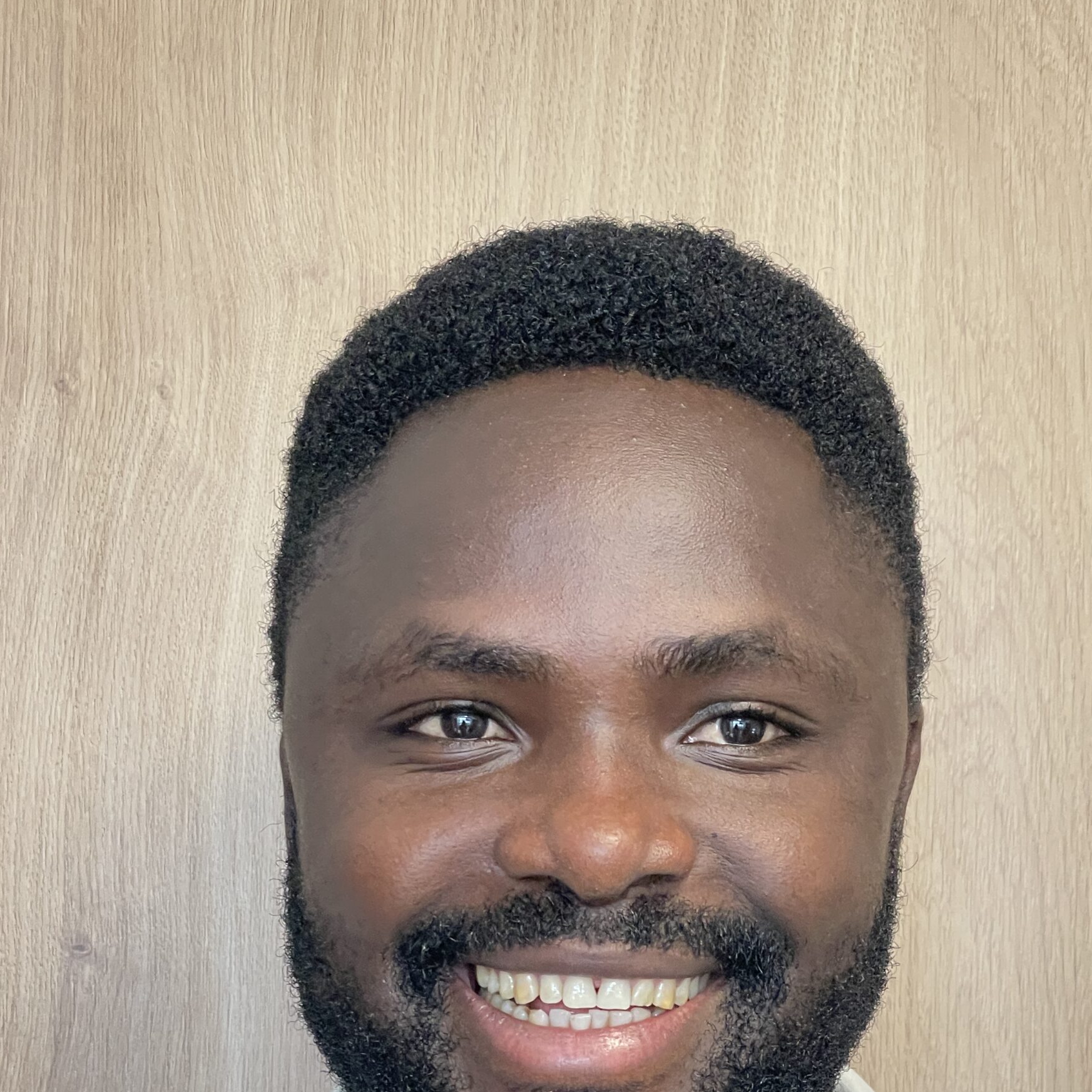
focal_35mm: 79
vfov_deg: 21.8
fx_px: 2820
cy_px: 793
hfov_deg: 21.9
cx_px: 622
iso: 250
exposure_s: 1/60
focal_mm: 6
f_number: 2
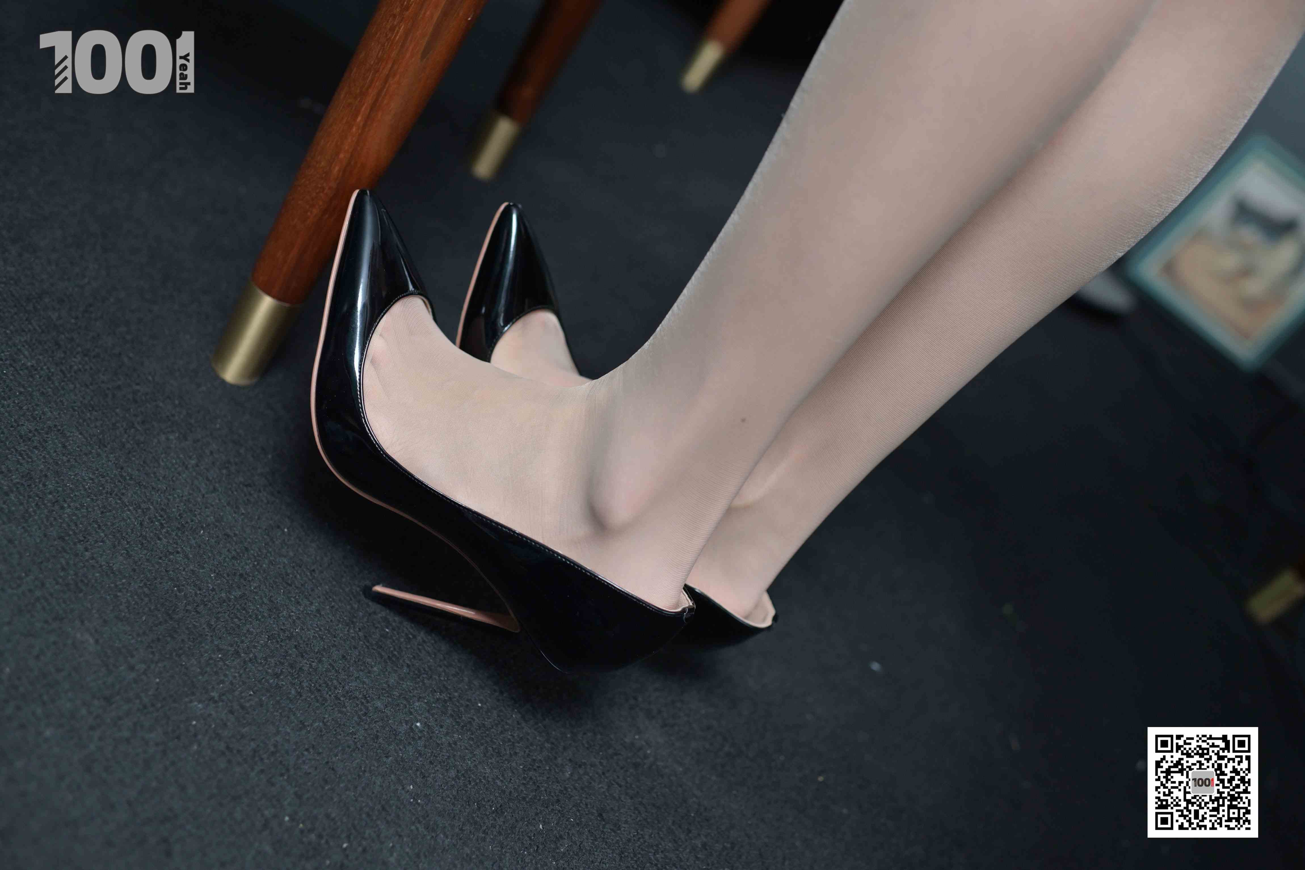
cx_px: 652
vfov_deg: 37.9
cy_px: 435
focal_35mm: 35
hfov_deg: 54.4
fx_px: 1269
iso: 640
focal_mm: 35
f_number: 3.2
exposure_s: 1/125
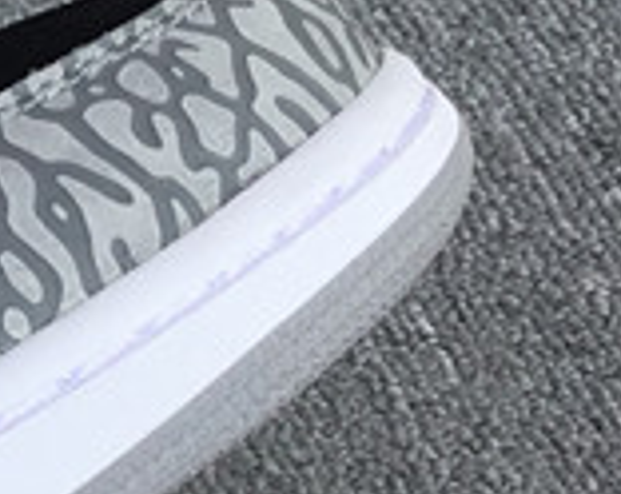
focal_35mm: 175
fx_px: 3208
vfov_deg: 8.8
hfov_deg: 9.6
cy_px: 309
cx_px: -924
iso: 25
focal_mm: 3.3
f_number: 2.4
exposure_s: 1/264
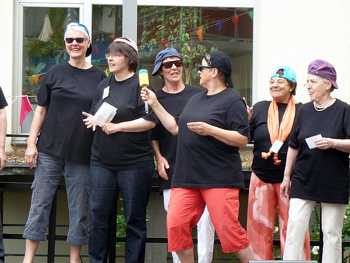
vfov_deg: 11.6
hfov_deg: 15.4
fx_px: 1295
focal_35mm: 128
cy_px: 132
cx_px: 175
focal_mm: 21
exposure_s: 1/100
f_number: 4.4
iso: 160
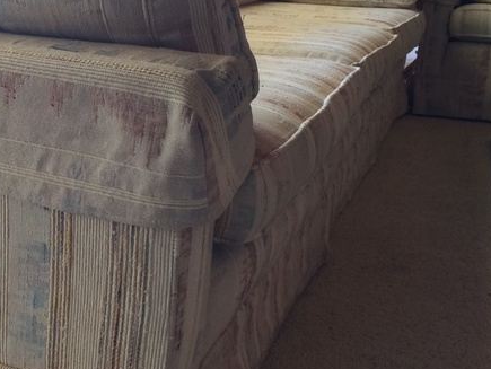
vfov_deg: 23.7
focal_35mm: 62
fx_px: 880
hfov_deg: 30.0
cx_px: 64
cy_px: 179
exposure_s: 1/40
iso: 40
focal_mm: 4.12
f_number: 2.2
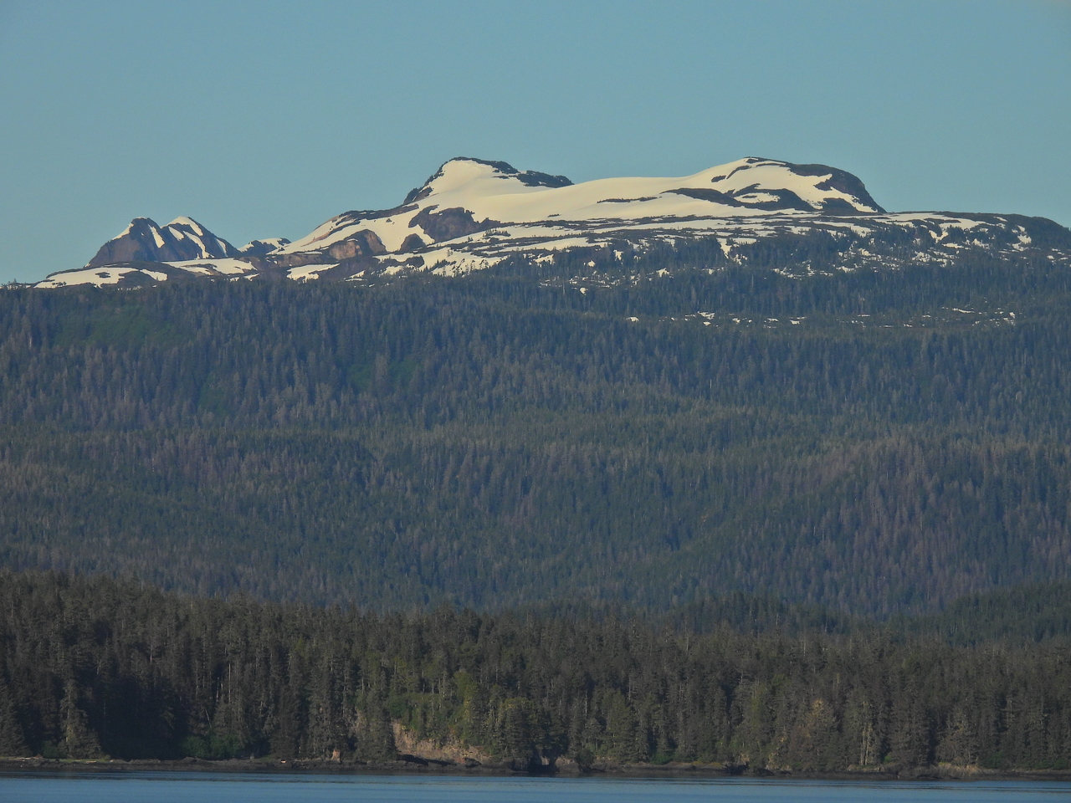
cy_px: 402
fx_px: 10829
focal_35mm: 350
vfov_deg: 4.2
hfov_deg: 5.7
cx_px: 536
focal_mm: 62.5
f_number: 5
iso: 100
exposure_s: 1/1000
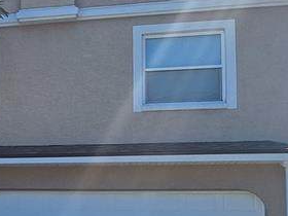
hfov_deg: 21.2
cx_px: -81
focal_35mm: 84
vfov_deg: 17.4
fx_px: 699
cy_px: 171
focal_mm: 5.54
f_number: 1.8
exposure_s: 1/3448
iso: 40
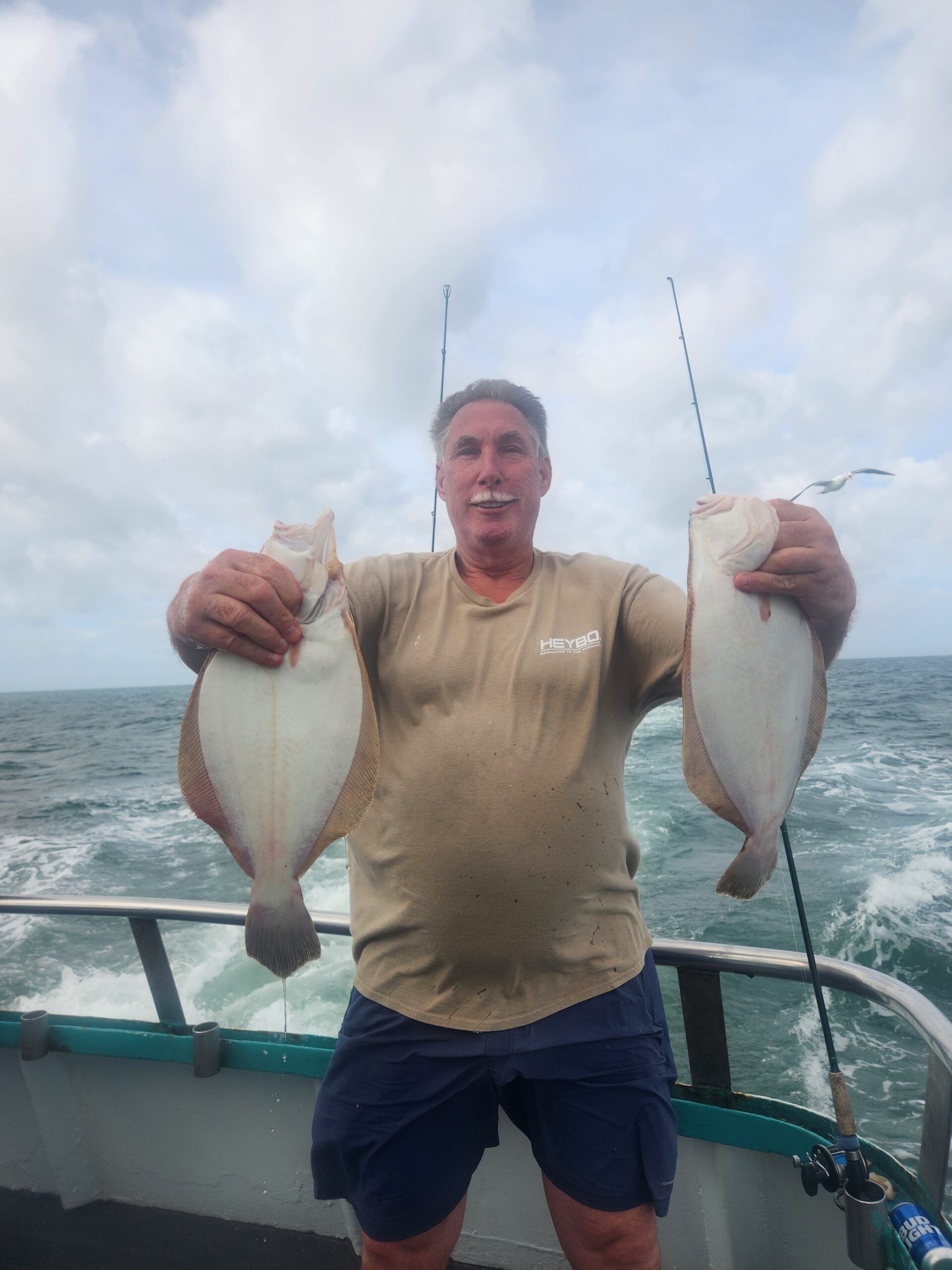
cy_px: 635
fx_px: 843
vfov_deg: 73.9
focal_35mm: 23
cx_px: 476
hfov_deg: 58.9
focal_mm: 5.4
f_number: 1.8
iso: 20
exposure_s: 1/1314
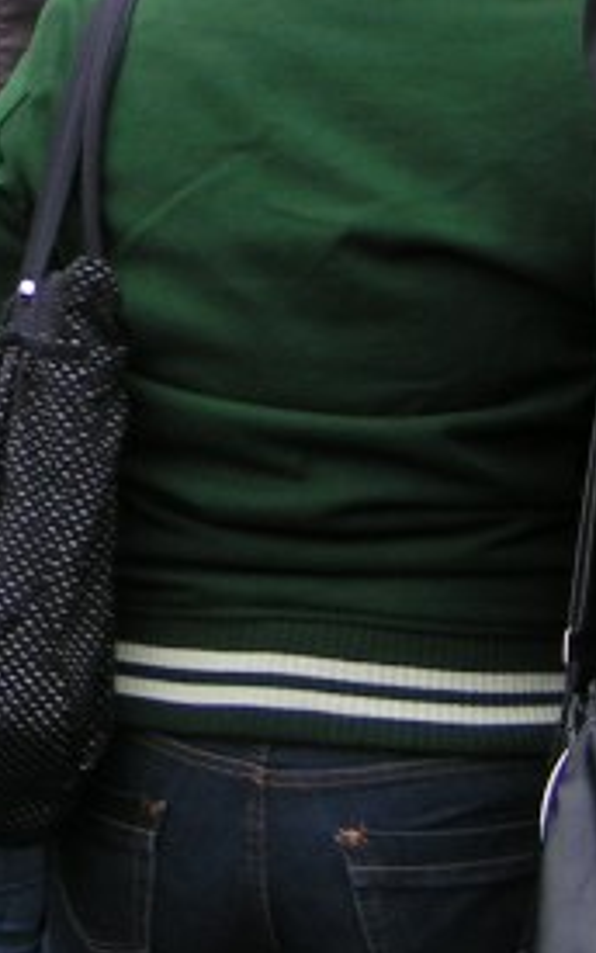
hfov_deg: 10.8
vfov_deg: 17.6
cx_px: -298
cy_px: 121
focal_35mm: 117
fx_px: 3039
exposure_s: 1/60
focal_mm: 5.8
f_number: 3.5
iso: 50
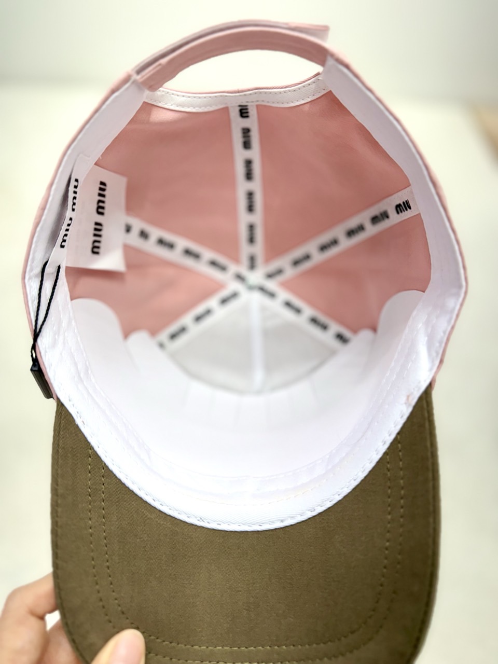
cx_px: 249
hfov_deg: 56.8
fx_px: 460
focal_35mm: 24
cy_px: 332
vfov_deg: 71.6
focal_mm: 6.76
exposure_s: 1/222
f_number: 1.78
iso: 64
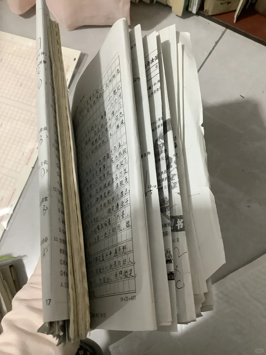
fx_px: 318
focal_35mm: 31
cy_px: 178
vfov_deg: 58.4
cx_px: 133
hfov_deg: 45.4
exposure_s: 1/50
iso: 320
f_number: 2.4
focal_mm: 3.3
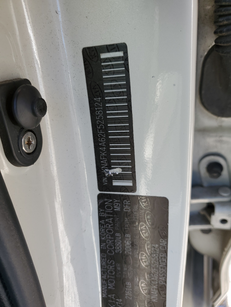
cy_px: 154
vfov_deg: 67.3
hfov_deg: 53.1
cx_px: 116
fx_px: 231
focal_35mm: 26
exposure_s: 1/250
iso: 50
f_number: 1.5
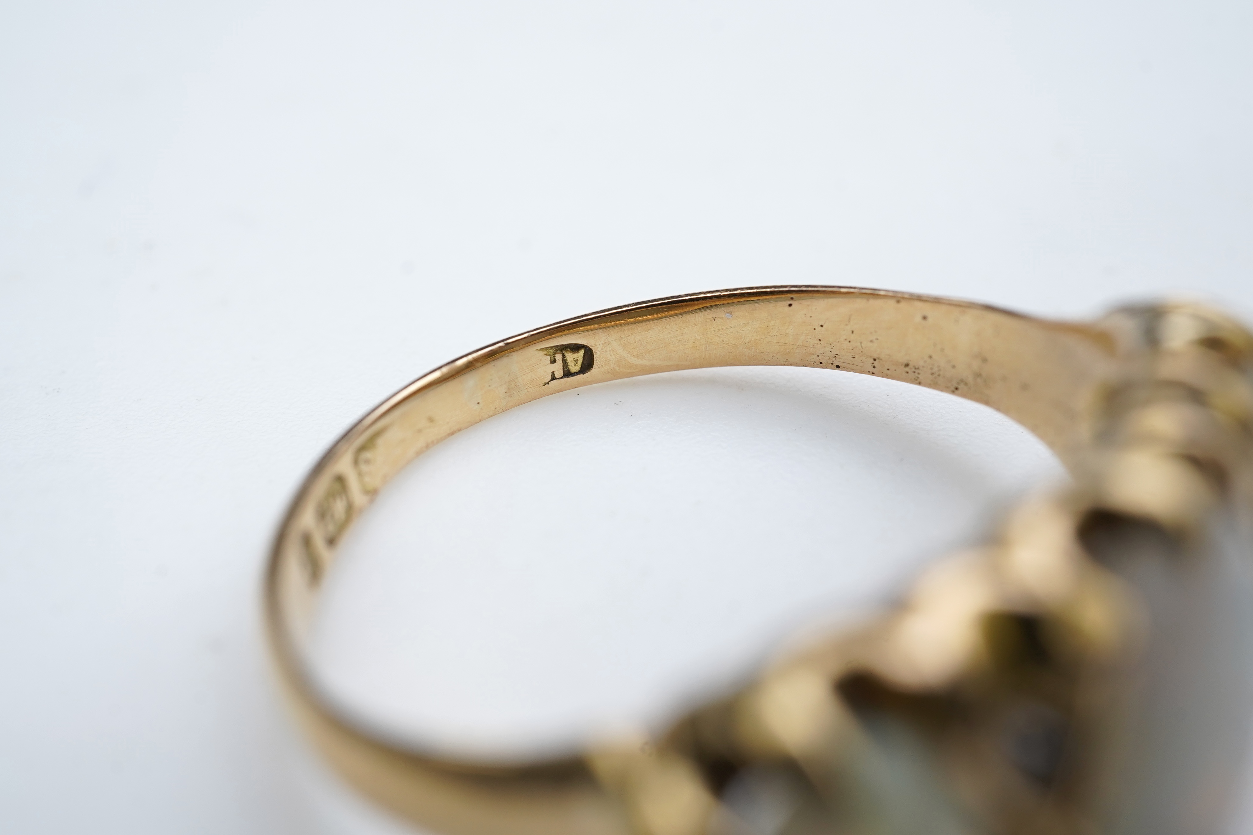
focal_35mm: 45
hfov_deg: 43.6
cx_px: 626
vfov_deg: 29.9
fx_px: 1566
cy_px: 418
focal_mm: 30
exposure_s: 1/125
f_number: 18
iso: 400
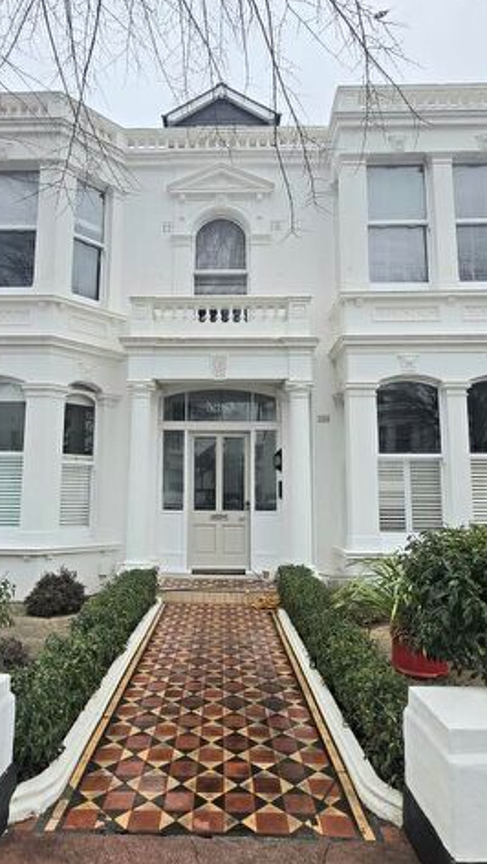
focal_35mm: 21
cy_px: 424
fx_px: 481
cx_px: 211
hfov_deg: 53.5
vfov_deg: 83.8
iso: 40
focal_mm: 1.7
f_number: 2.2
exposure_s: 1/101
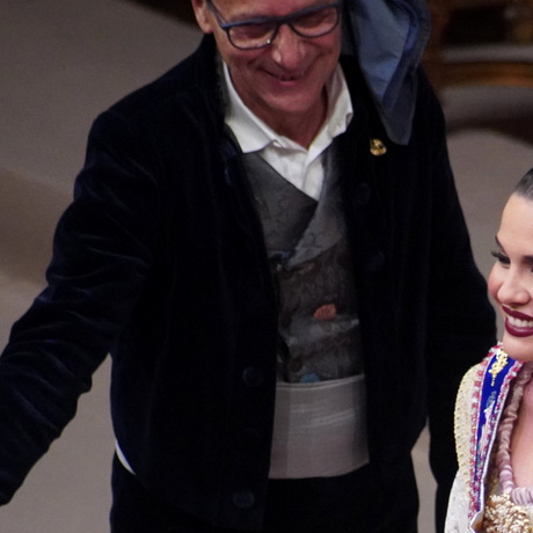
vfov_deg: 2.3
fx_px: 13327
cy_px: 458
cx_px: 603
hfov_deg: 2.3
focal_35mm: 765
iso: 4000
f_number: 5.6
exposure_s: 1/400
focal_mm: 230
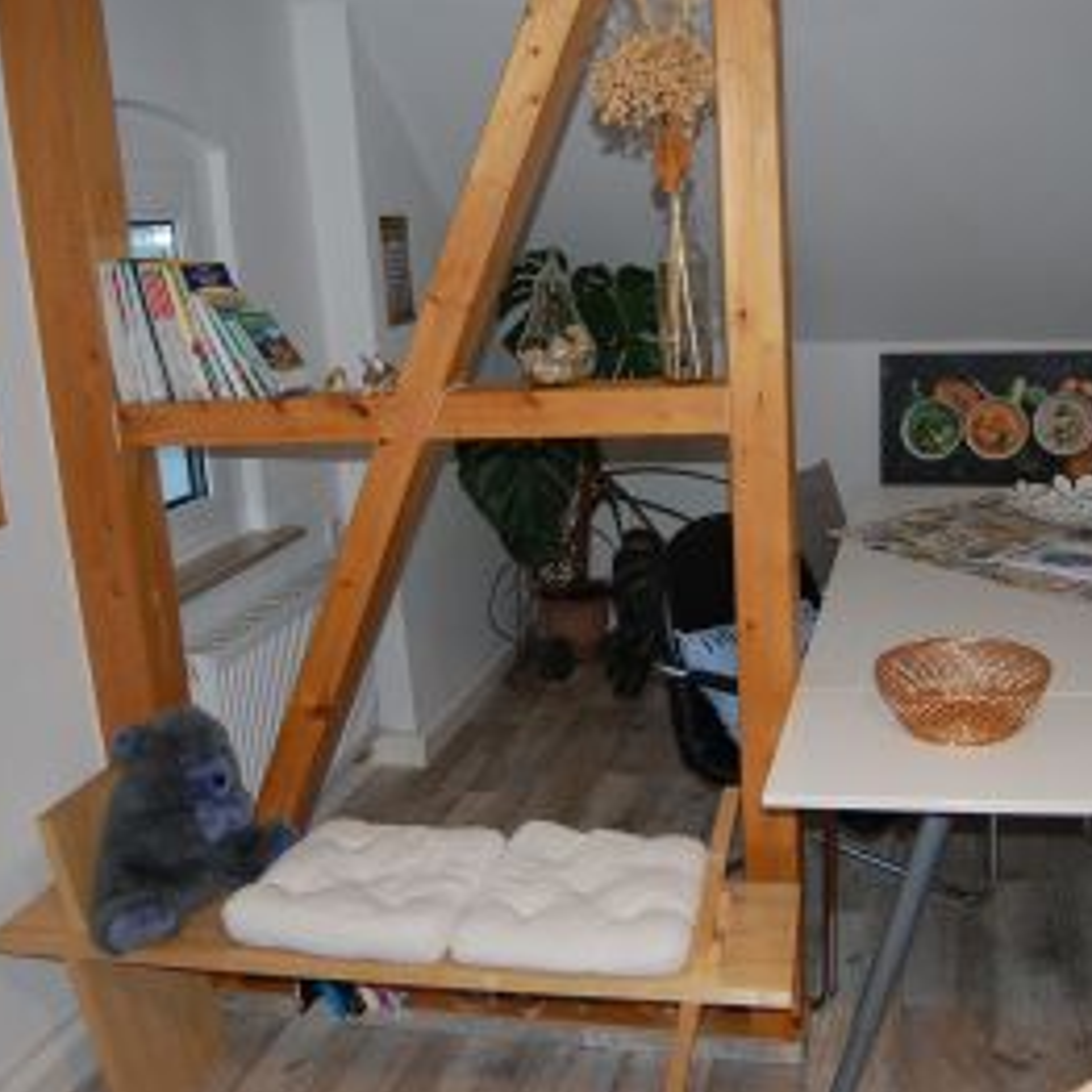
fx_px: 1249
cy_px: 544
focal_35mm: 35
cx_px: 613
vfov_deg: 47.2
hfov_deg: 47.1
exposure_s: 1/60
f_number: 3.5
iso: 400
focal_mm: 18
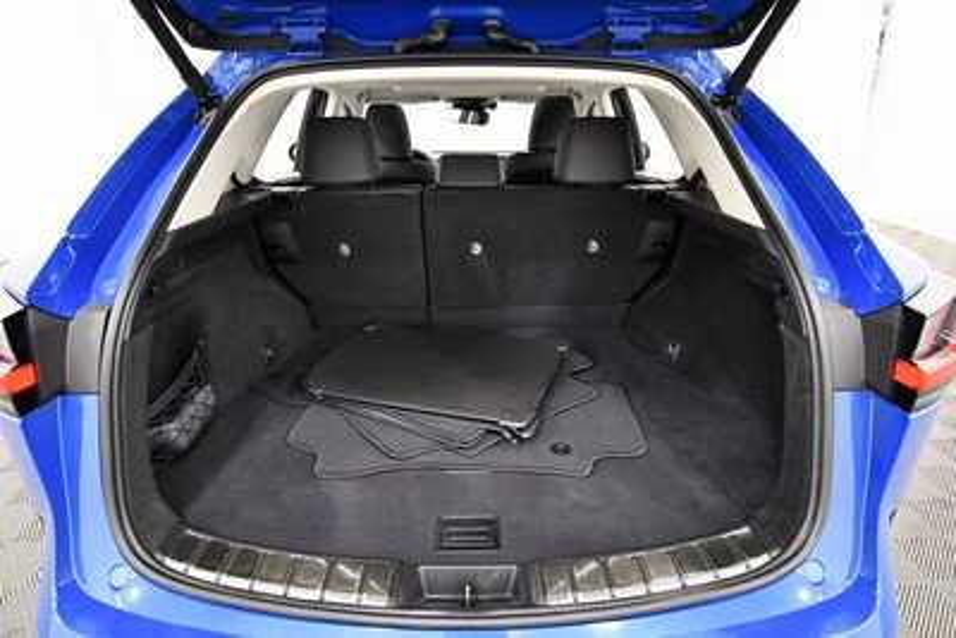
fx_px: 505
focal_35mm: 19
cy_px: 319
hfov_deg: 86.9
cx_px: 478
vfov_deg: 64.6
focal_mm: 13
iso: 3200
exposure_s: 1/100
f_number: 4.8
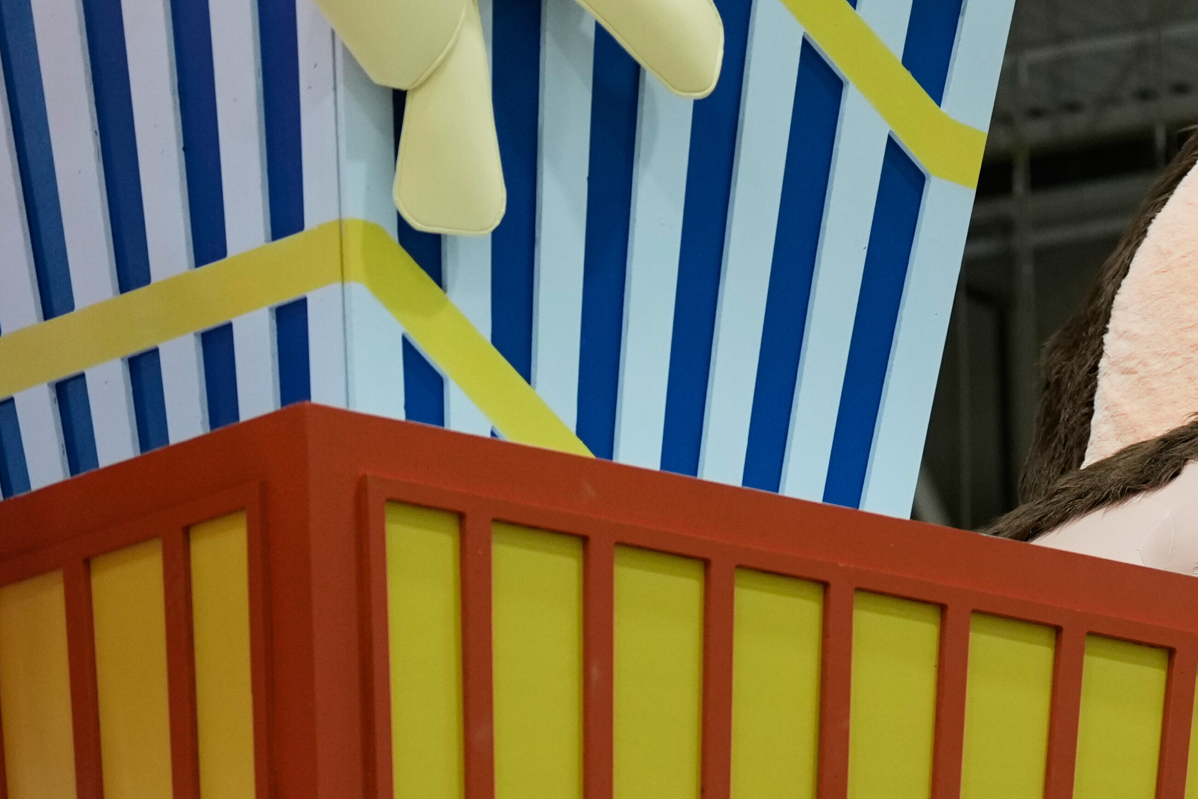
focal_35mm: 342
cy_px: 1272
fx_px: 11381
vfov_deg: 4.0
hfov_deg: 6.0
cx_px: 987
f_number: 2.8
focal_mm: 103
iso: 800
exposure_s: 1/400
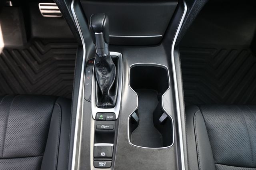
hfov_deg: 62.0
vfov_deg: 43.6
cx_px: 128
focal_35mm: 30
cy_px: 85
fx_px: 213
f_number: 3.8
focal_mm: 20
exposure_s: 1/125
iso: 720
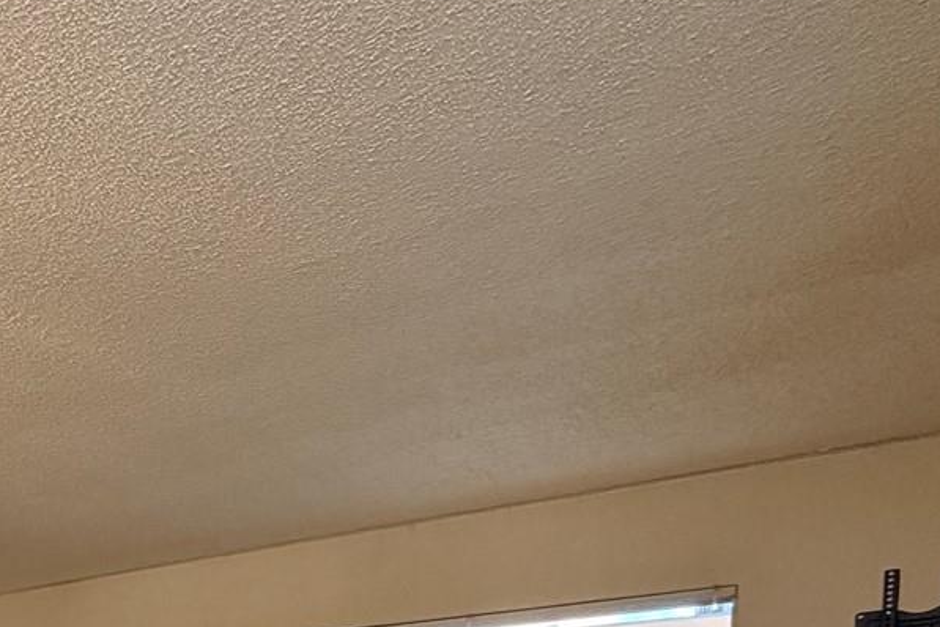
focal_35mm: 39
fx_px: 1018
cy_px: 871
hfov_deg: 39.9
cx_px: -104
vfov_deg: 27.1
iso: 200
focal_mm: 2.22
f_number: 2.2
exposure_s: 1/60
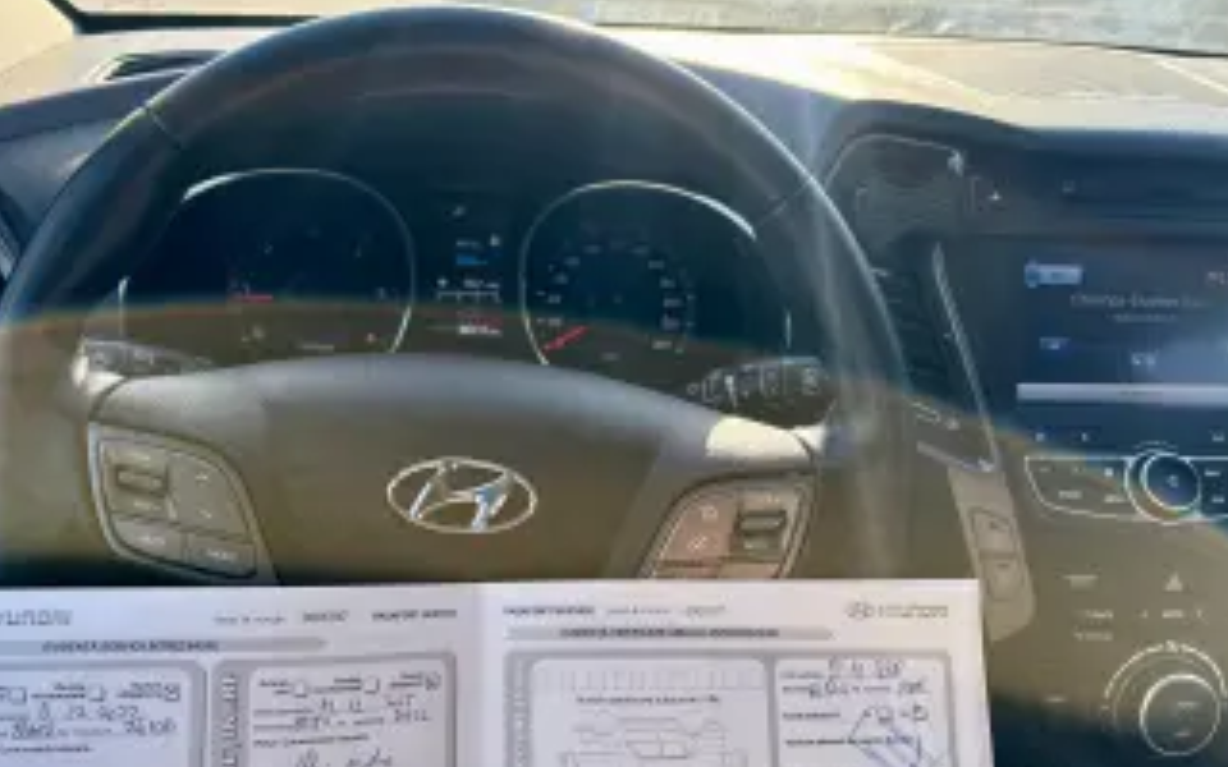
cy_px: 483
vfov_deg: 40.3
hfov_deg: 61.2
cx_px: 579
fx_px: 1037
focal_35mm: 31
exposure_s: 1/535
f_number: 1.6
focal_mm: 5.96
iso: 64
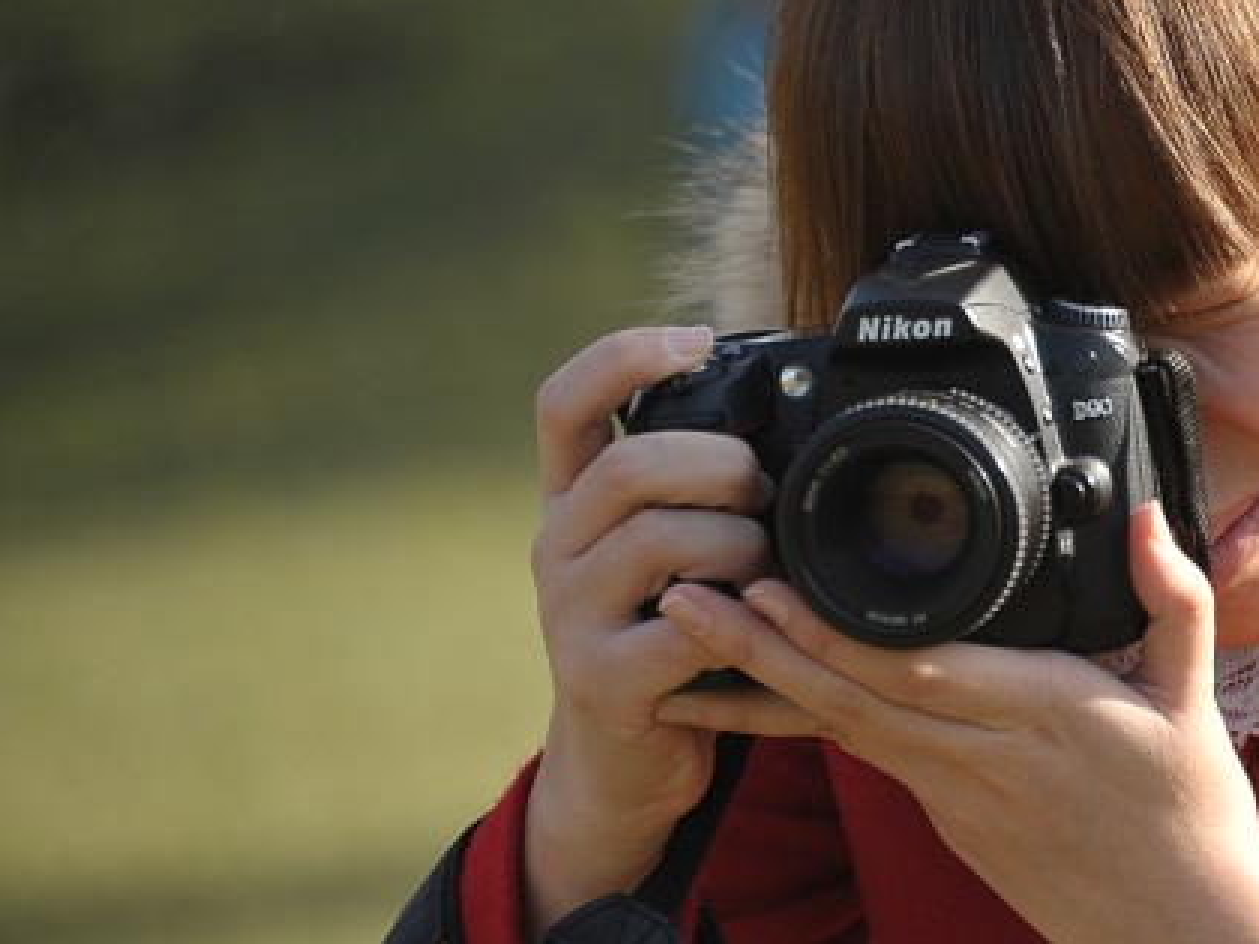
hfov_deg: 3.6
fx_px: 20186
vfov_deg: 2.7
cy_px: 484
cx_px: 1210
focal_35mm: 555
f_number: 5.6
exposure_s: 1/800
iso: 500
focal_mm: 300
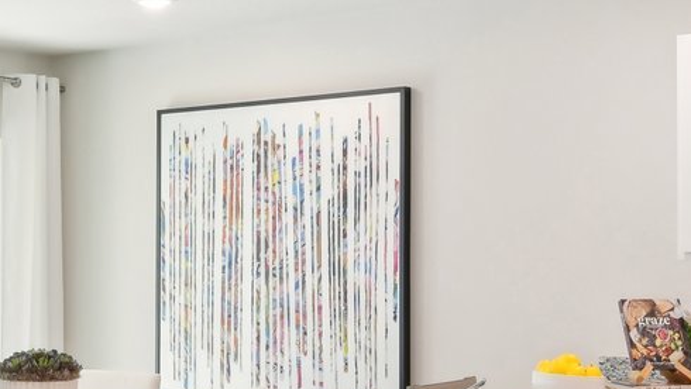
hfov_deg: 29.4
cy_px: 284
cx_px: 124
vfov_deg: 17.2
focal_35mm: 70
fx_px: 1283
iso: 400
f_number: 8
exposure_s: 1/15
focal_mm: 16
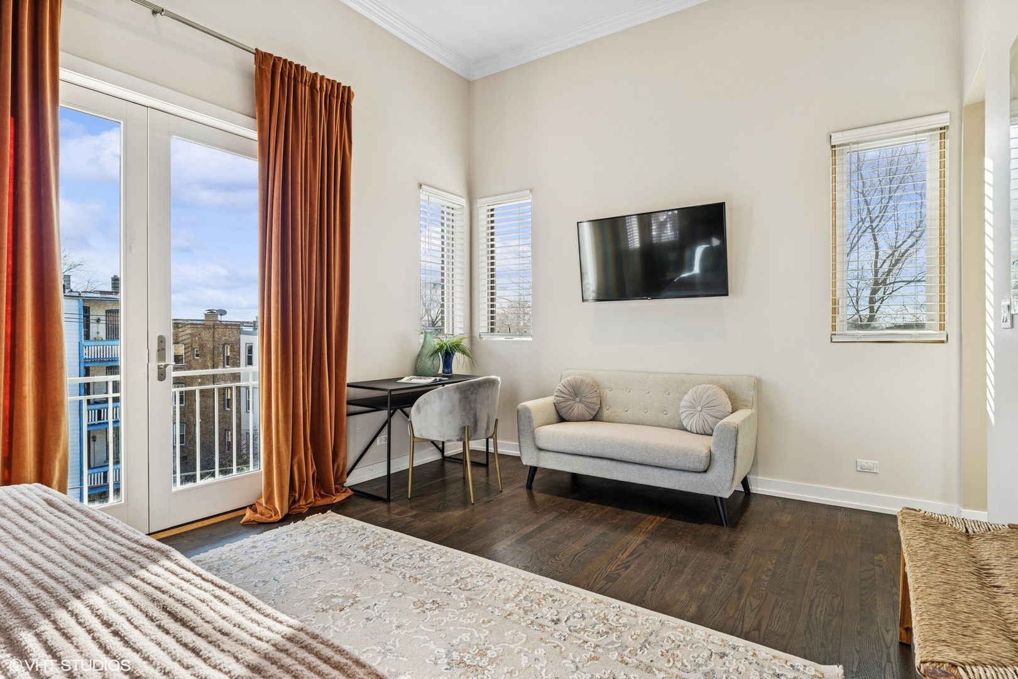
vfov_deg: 67.4
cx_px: 509
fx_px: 509
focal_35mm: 18
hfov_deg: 90.0
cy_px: 340
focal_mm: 18
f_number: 8
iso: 320
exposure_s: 1/80
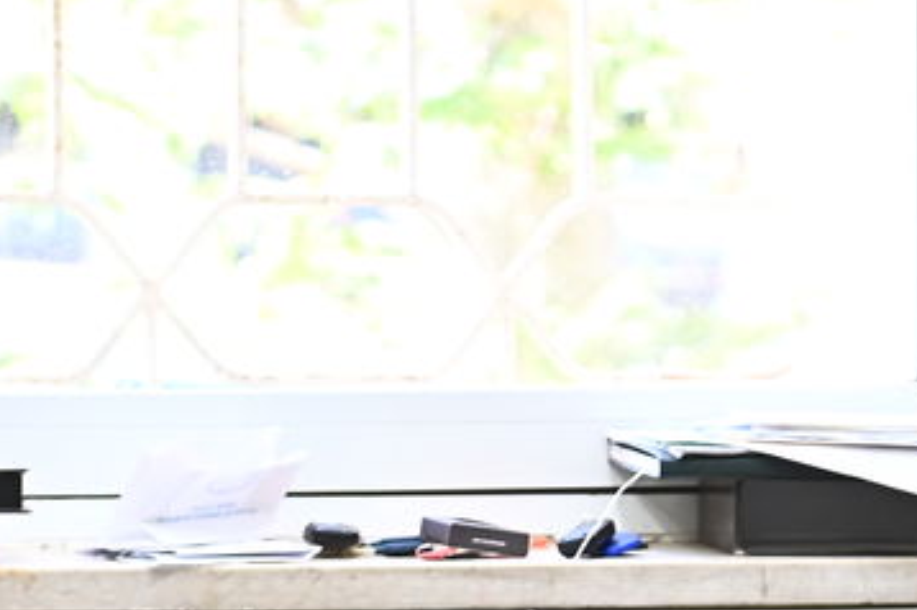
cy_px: 897
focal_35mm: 274
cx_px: 1027
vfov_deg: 5.0
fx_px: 6973
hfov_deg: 7.5
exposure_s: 1/160
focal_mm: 70
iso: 1000
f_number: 4
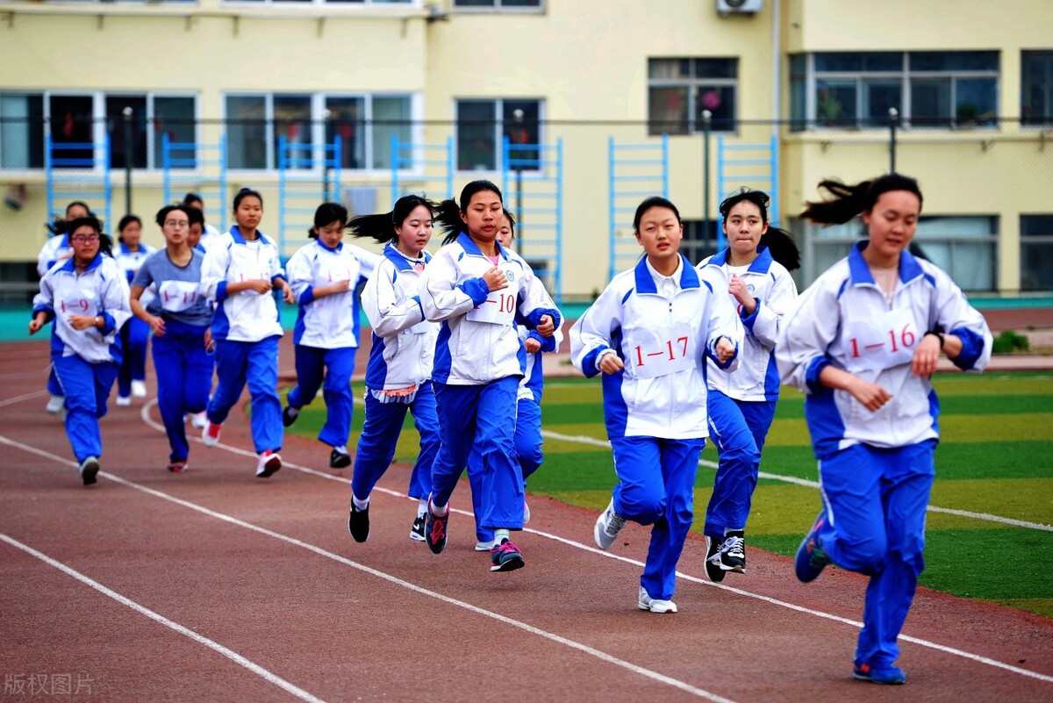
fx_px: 4535
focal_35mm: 155
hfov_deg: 13.2
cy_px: 352
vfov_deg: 8.9
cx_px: 526
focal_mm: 155
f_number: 3.5
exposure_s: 1/400
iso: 200
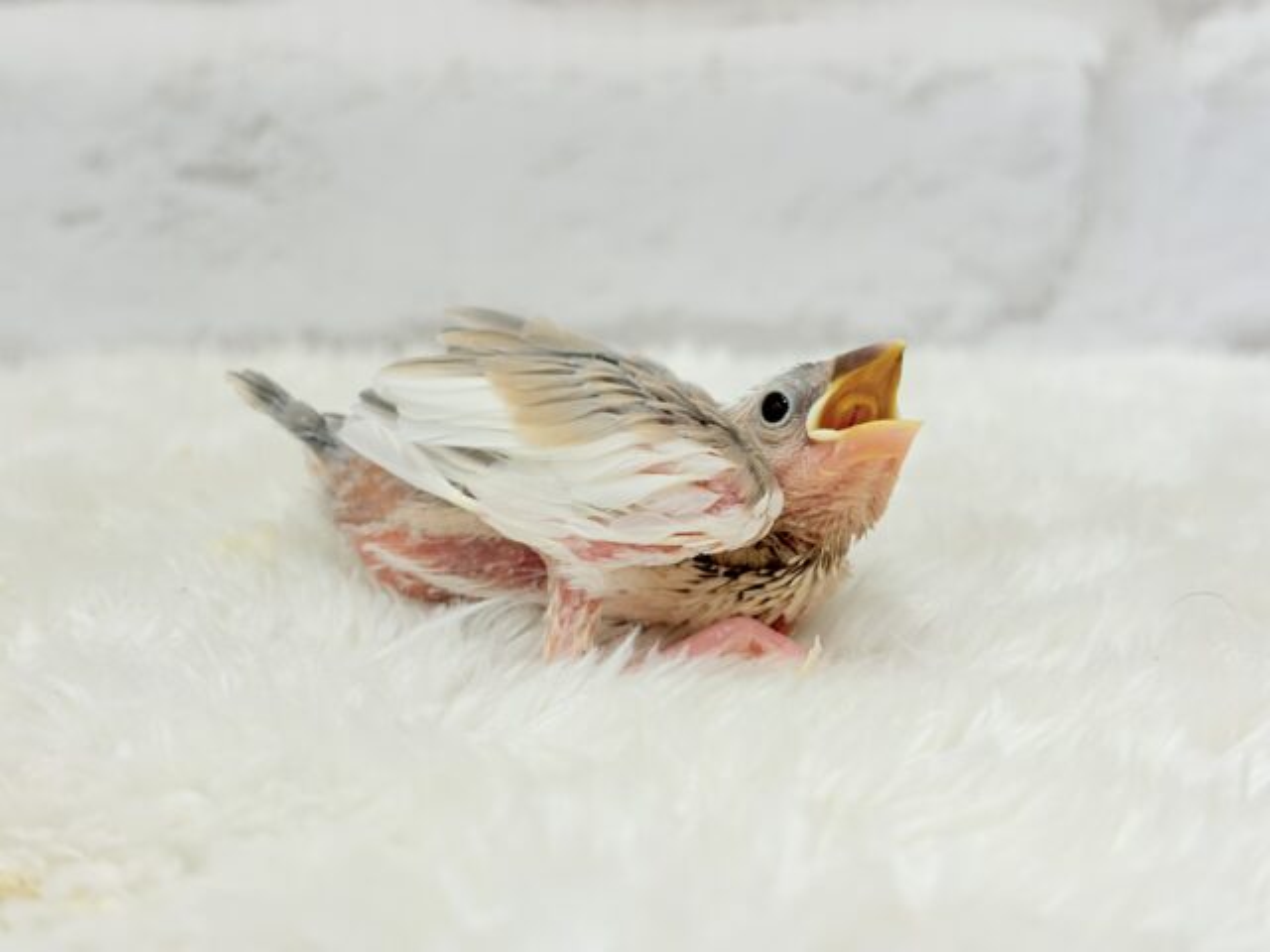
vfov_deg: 28.0
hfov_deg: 36.8
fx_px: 1908
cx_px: 635
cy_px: 476
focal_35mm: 52
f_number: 1.6
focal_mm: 5.96
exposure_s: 1/100
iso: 64
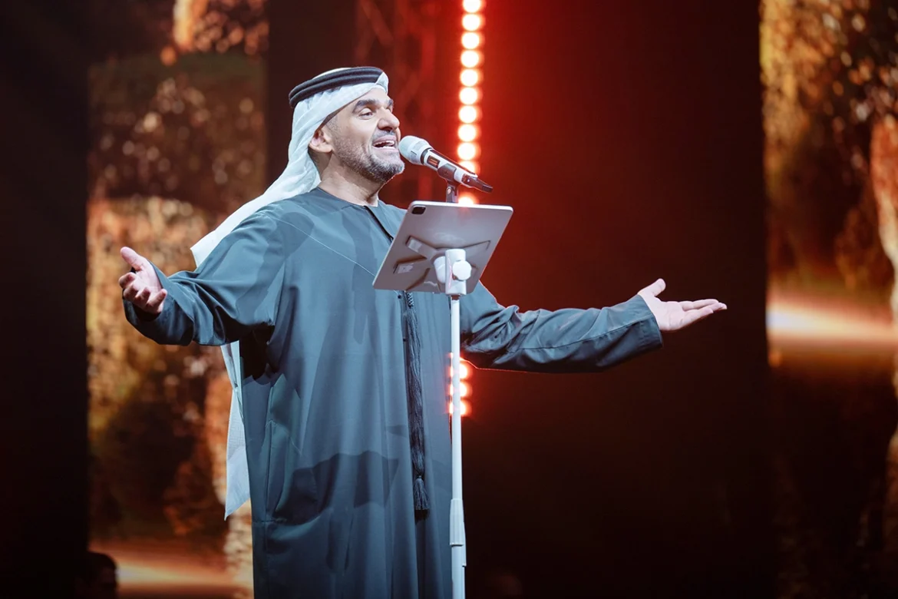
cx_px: 449
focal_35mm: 200
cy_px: 300
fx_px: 4988
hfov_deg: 10.3
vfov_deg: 6.9
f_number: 3.5
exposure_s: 1/200
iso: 320
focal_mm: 200
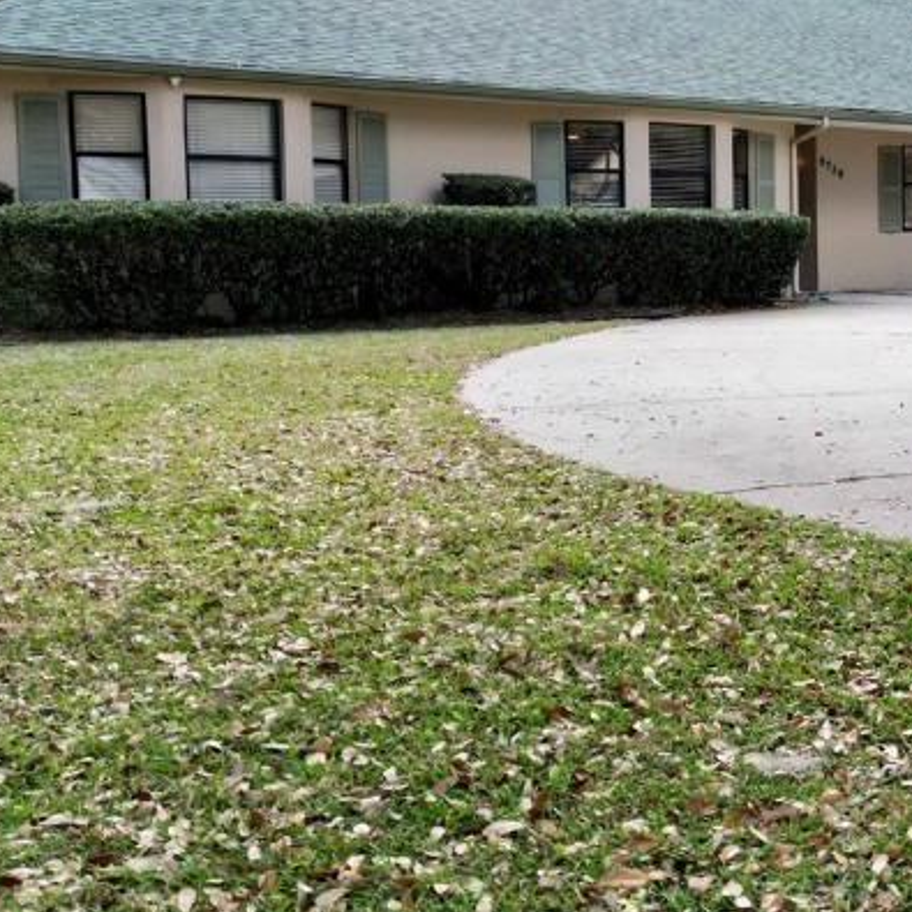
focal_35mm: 55
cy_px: 365
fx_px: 1639
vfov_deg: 31.0
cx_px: 944
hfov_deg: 28.8
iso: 120
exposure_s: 1/725
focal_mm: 6.72
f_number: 1.7
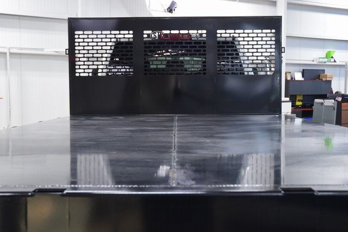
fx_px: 421
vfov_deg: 30.9
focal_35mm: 44
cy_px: 116
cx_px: 174
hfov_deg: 45.0
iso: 1600
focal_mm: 29
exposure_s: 1/60
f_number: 4
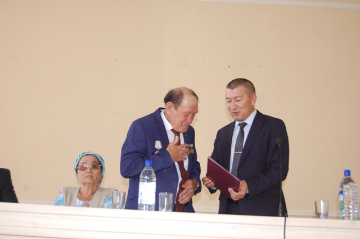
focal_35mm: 57
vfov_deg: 23.8
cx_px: 180
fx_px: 570
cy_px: 120
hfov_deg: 35.1
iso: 1000
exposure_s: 1/60
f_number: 4.8
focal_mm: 38
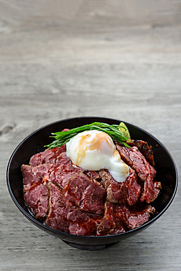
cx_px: 90
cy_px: 136
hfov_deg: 15.0
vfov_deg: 22.4
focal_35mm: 91
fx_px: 686
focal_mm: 91
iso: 400
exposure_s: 1/100
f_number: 8
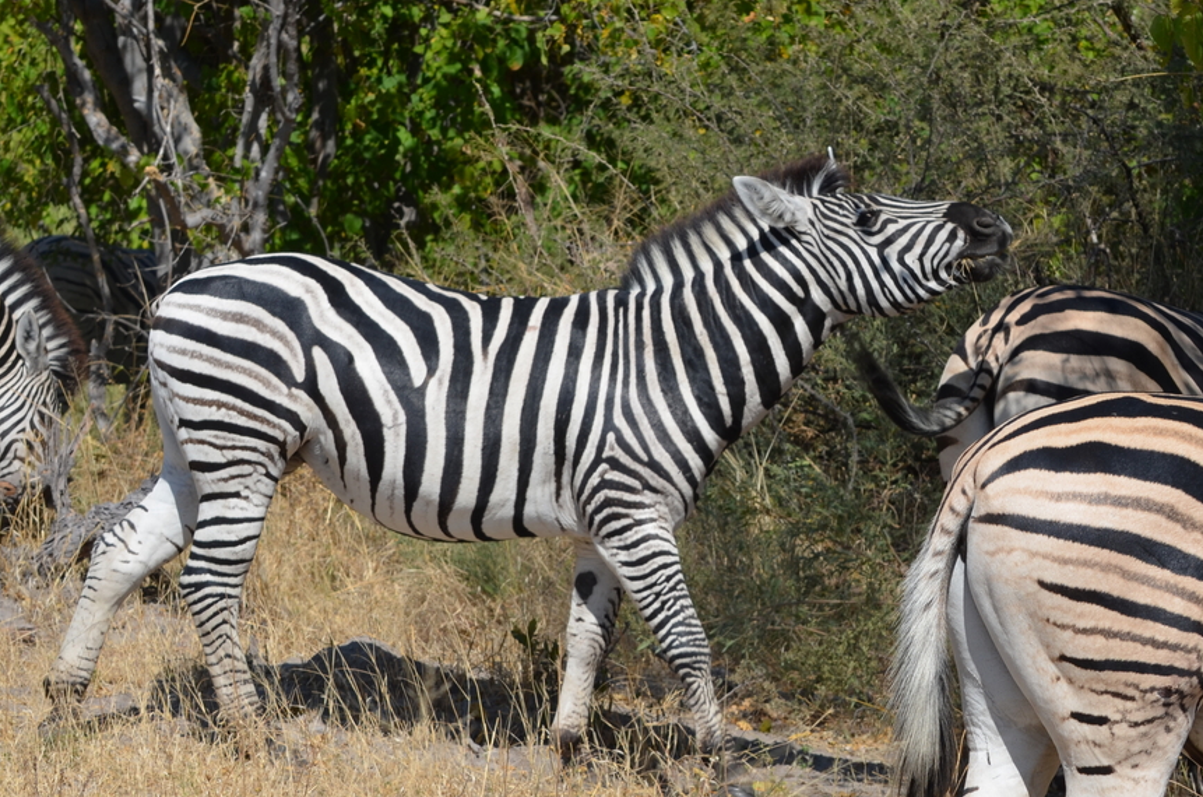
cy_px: 368
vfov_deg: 6.1
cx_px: 720
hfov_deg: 9.2
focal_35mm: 223
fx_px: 7435
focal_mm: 100
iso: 100
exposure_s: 1/320
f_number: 8
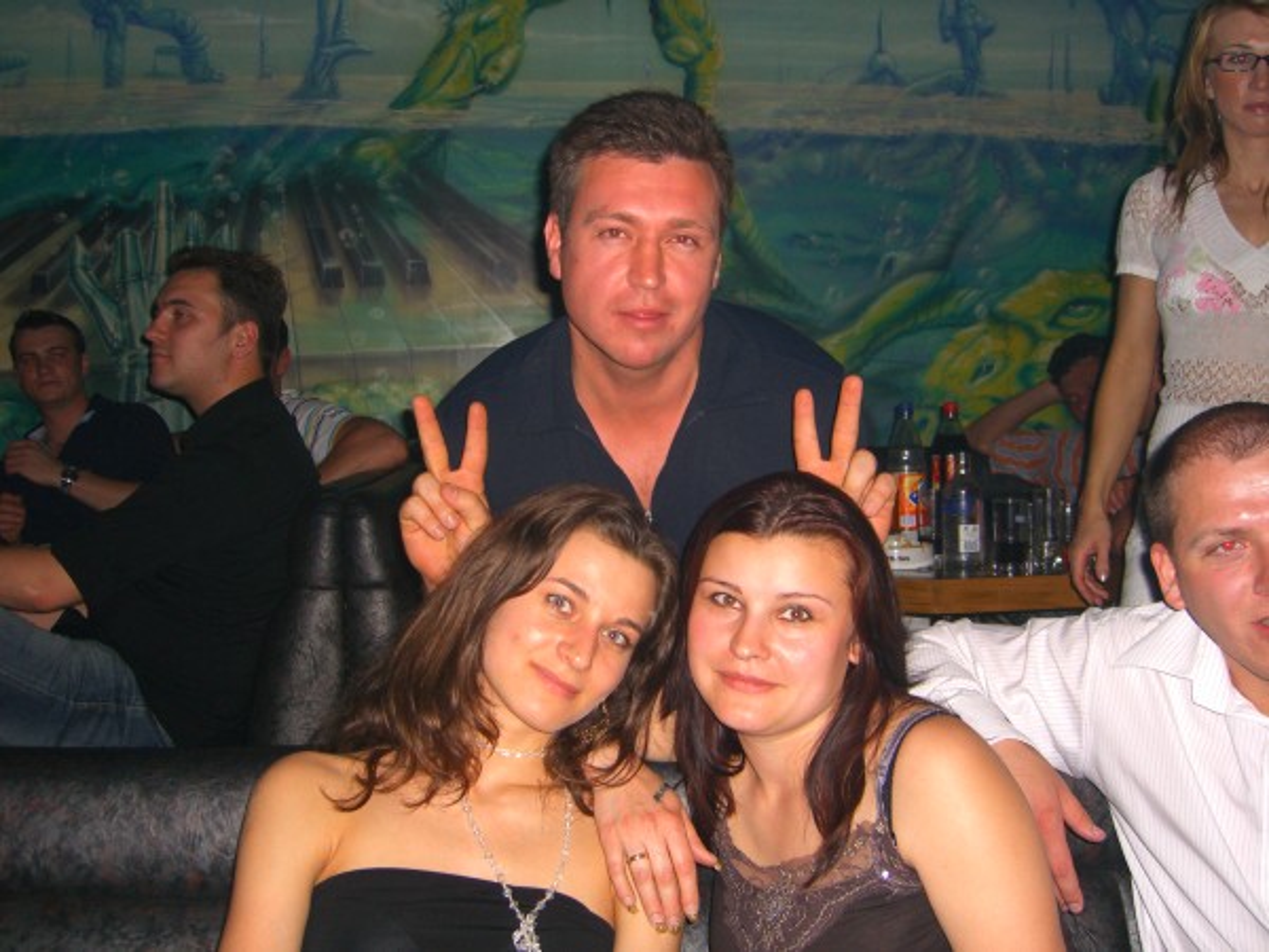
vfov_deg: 37.7
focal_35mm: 38
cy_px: 476
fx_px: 1393
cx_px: 634
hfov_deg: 49.0
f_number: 2.8
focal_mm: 7.9
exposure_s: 1/60
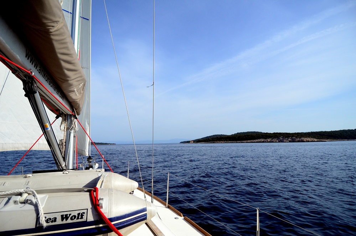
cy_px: 118
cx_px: 178
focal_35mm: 18
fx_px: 178
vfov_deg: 67.1
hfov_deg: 90.1
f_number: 4.5
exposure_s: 1/8000
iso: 720
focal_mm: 12
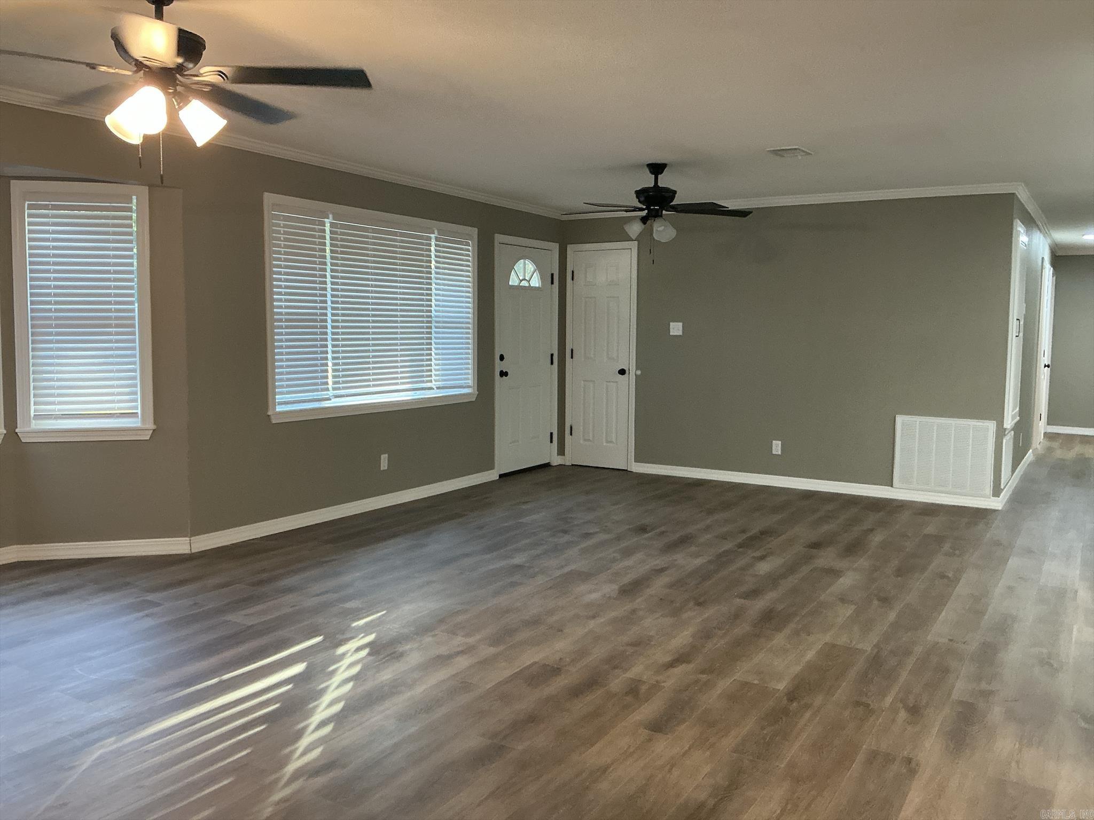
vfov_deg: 49.7
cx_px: 547
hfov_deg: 63.4
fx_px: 885
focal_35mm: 28
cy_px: 410
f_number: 1.8
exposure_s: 1/60
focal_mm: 3
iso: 200
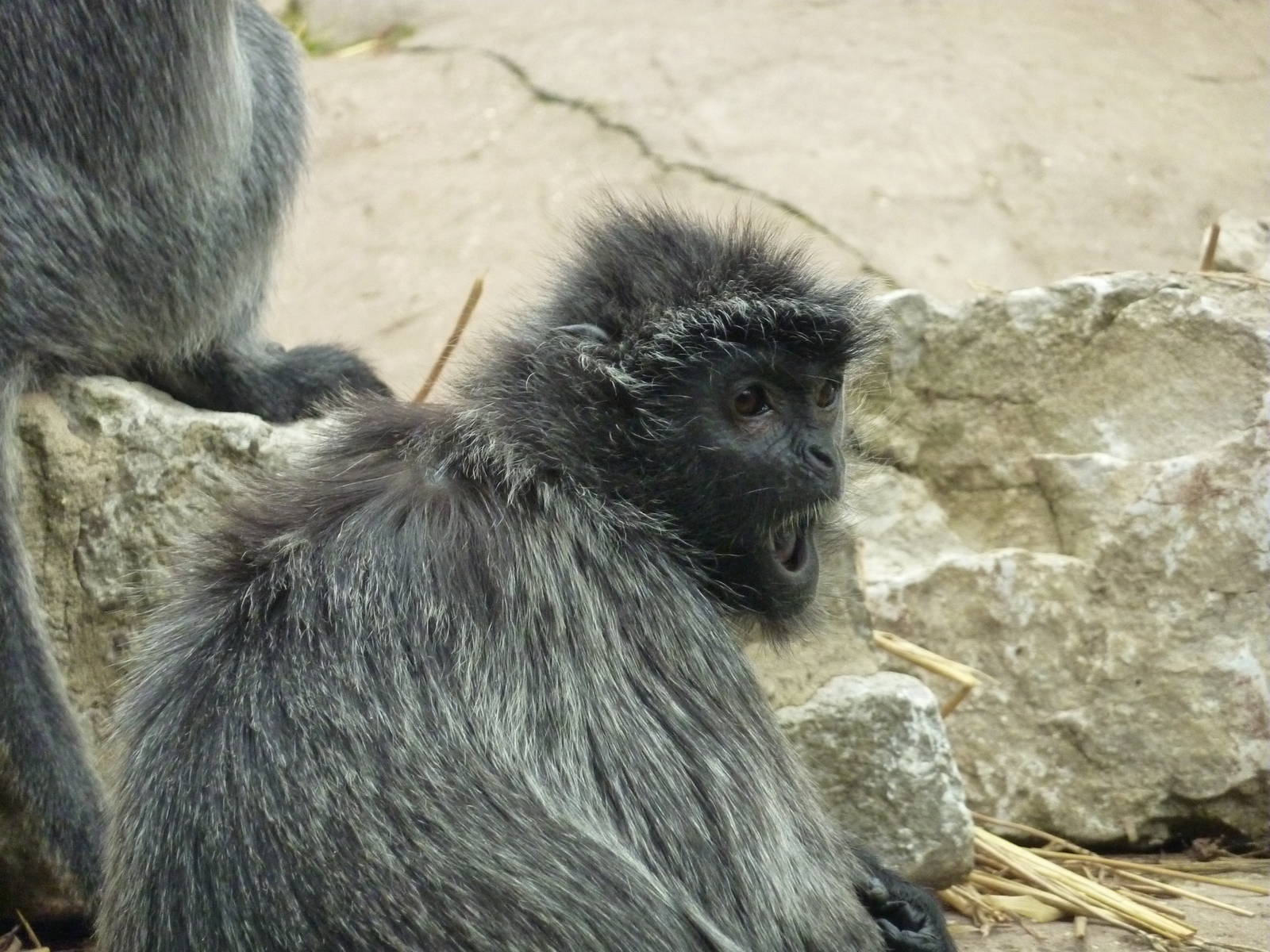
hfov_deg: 6.6
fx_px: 11006
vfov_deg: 5.0
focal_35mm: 300
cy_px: 476
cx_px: 635
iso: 800
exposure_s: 1/250
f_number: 4.9
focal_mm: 49.2
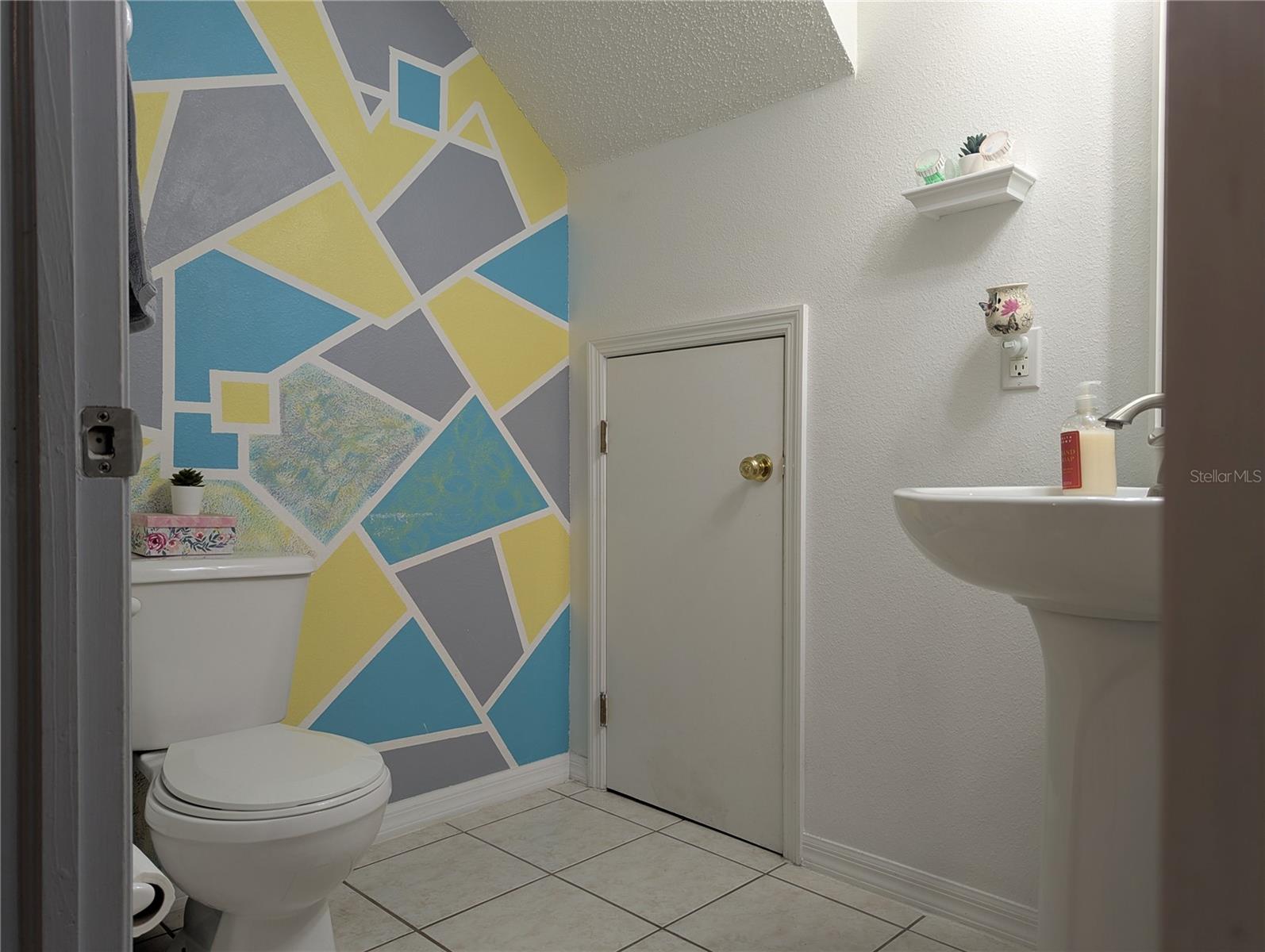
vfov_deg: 56.9
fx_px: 878
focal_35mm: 24
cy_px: 476
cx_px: 632
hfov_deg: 71.5
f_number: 1.85
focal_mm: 6.81
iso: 38
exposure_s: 1/30
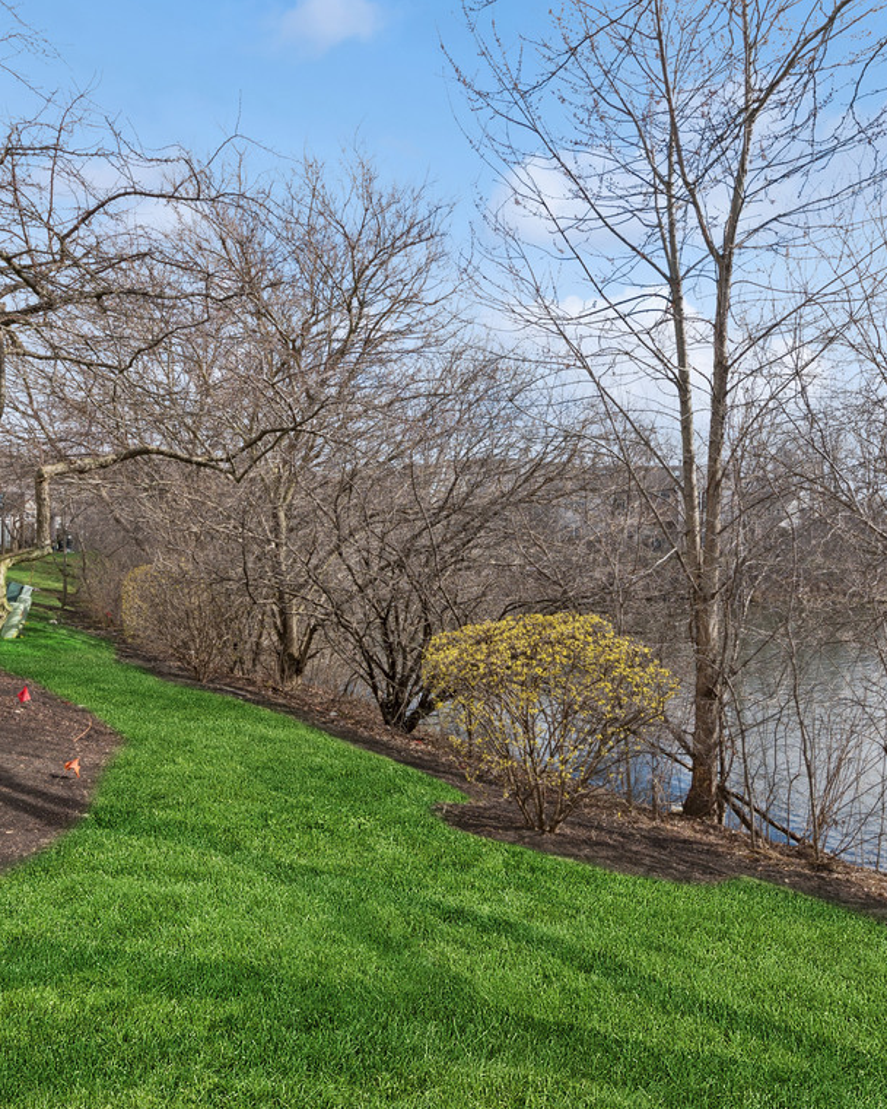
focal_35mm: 24
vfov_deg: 70.3
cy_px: 538
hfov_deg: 58.7
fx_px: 788
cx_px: 468
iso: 100
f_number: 13
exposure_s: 1/100
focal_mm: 12
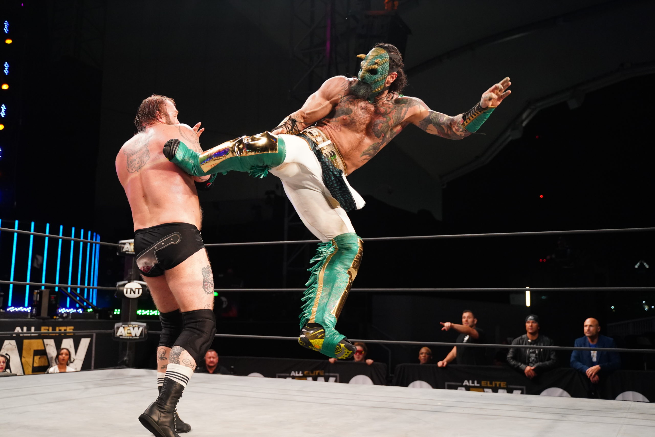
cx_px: 328
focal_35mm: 37
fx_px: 673
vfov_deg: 35.9
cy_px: 218
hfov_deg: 51.9
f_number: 2.8
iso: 5000
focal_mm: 37
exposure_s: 1/1000
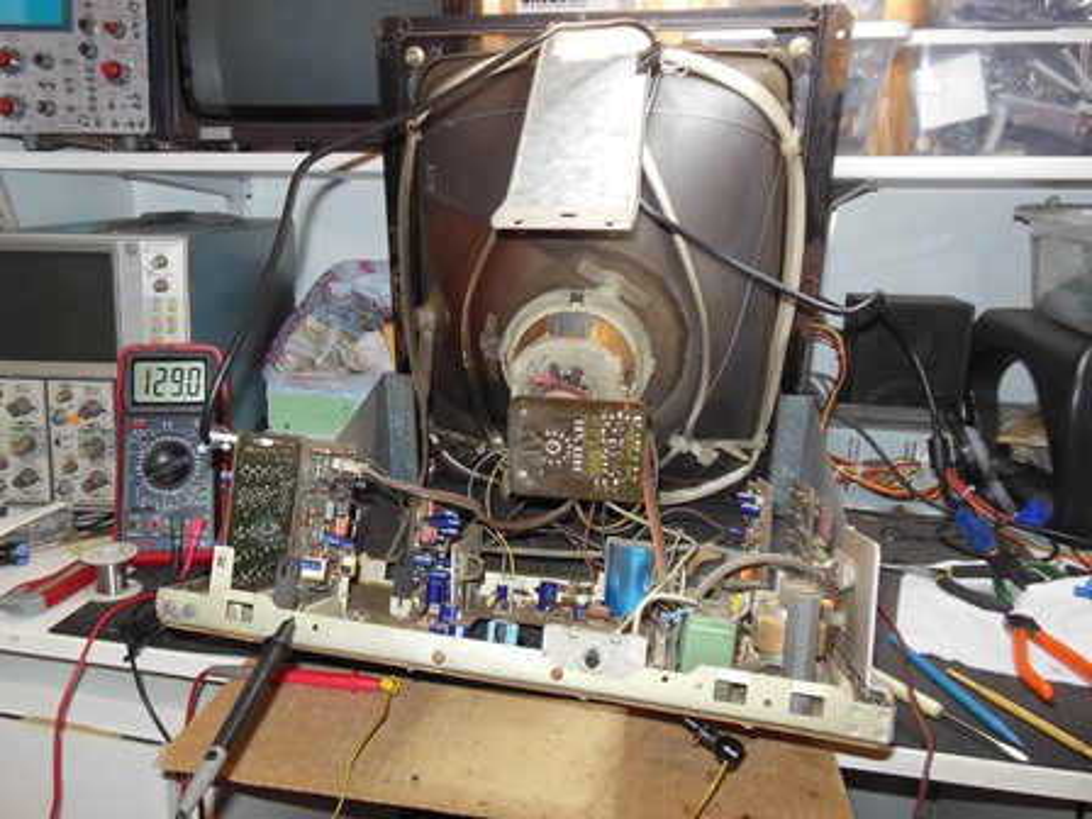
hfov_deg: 69.4
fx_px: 789
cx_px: 546
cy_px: 410
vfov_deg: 54.9
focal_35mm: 25
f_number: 3.2
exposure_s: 1/25
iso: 200
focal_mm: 4.5
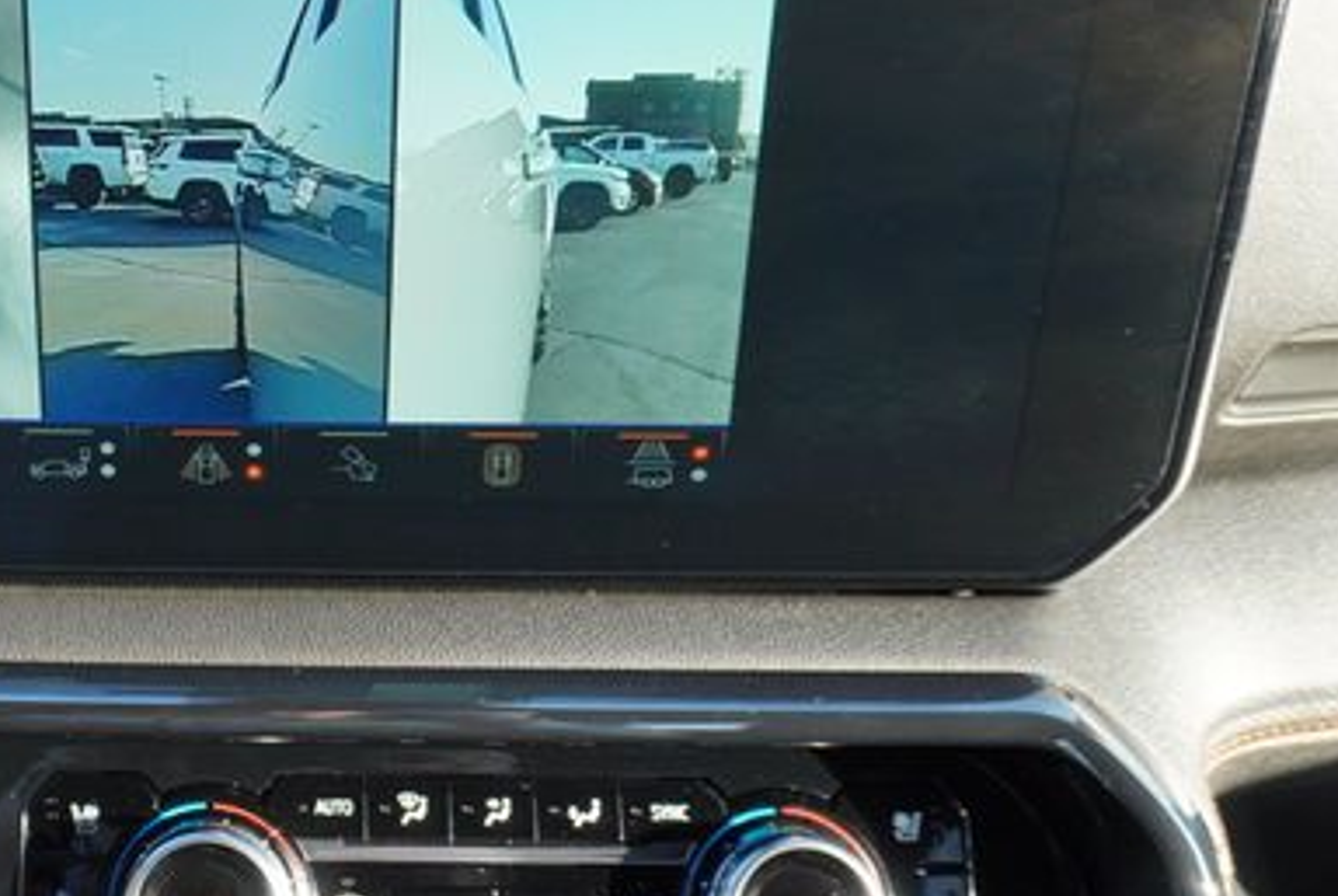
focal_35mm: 40
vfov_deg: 33.5
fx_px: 1488
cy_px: 429
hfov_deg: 45.5
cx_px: 233
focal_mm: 16
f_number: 4
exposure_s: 1/320
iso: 500
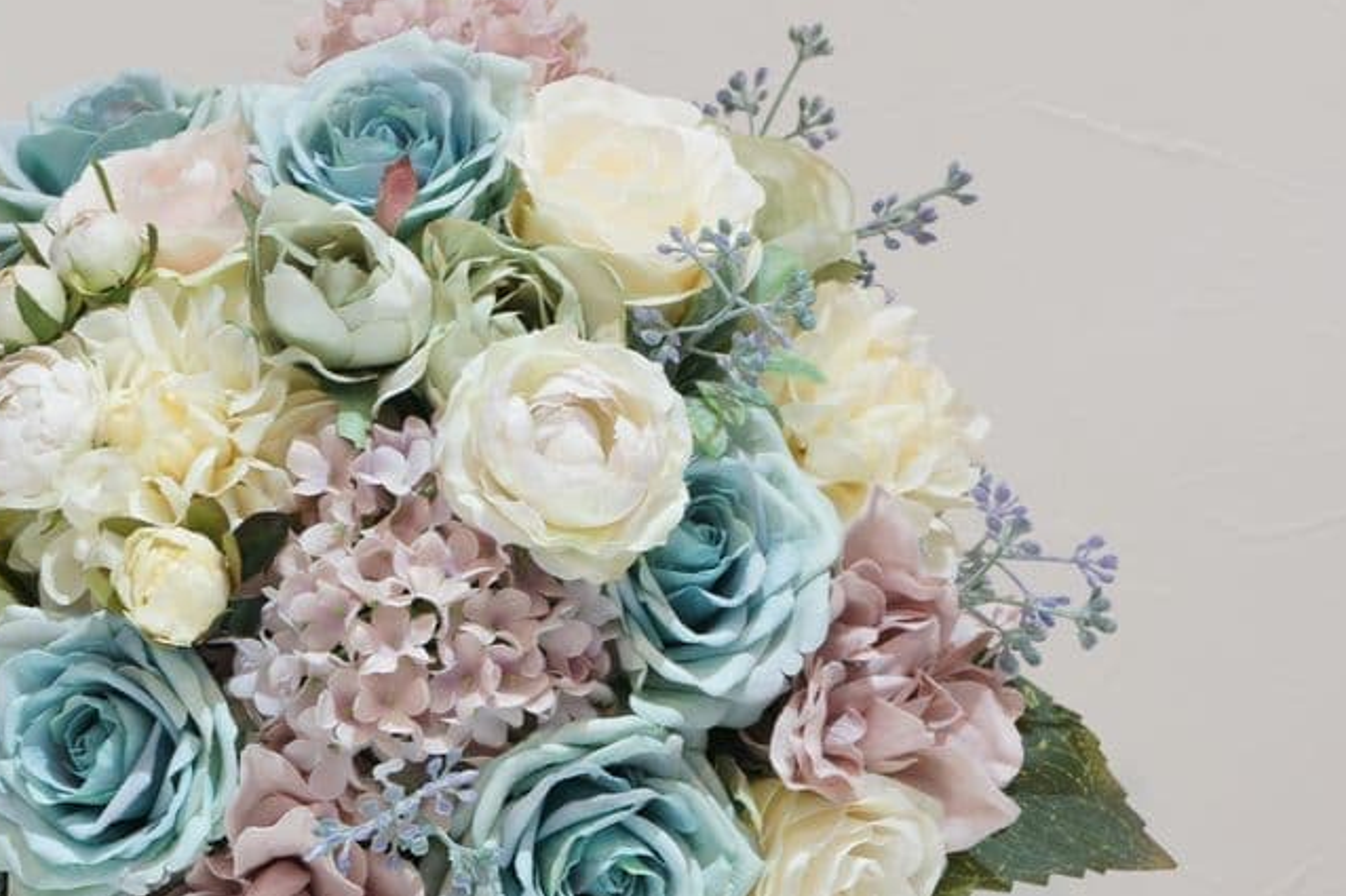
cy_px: 567
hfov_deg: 16.1
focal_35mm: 127
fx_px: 4747
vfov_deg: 10.8
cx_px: 454
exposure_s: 1/3
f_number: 9
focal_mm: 54
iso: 200
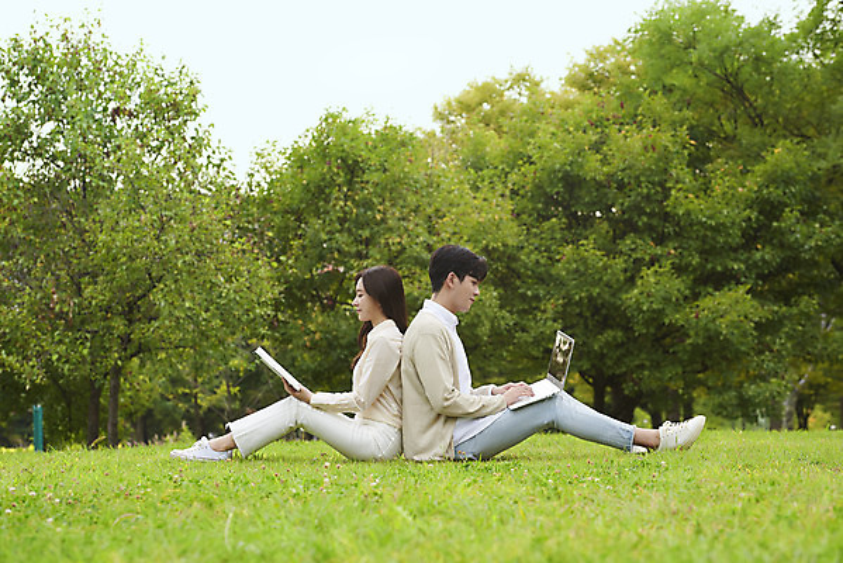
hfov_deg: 23.6
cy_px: 282
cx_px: 422
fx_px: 2015
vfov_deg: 15.9
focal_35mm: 86
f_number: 4.5
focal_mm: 86
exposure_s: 1/125
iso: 320
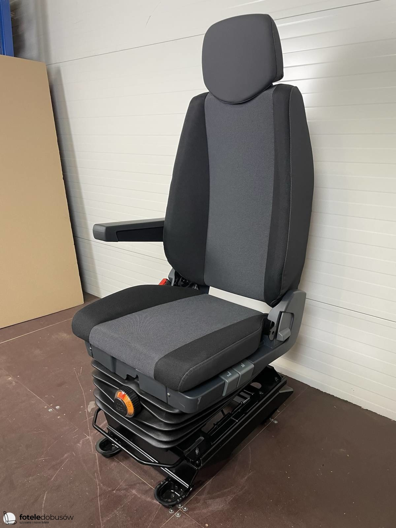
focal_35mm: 26
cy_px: 264
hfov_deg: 53.1
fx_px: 397
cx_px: 198
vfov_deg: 67.3
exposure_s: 1/50
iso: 80
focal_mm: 4.2
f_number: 1.6
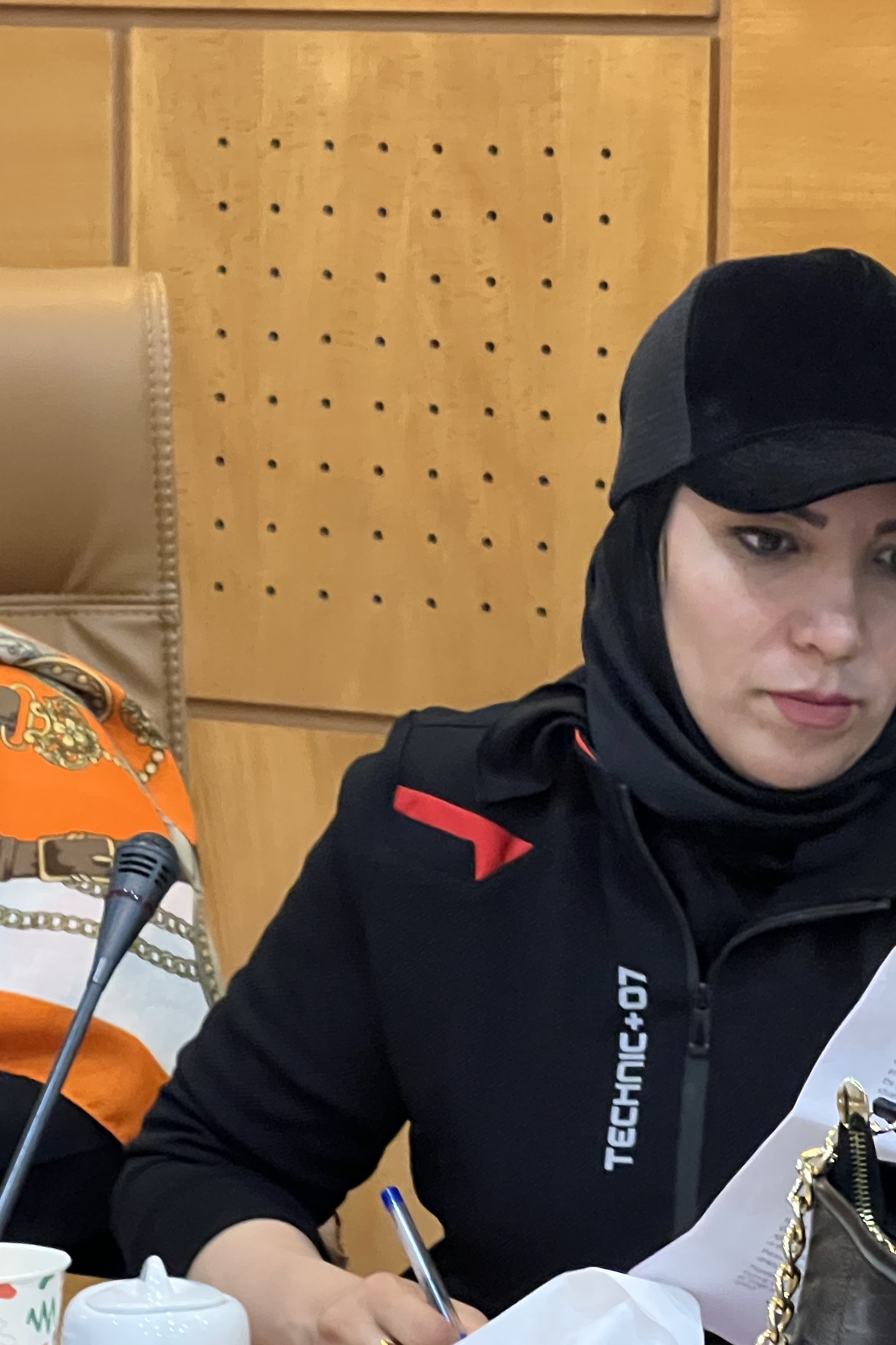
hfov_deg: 9.6
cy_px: 681
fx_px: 5339
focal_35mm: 143
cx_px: 804
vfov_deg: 14.4
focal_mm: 9
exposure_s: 1/33
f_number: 2.8
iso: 640
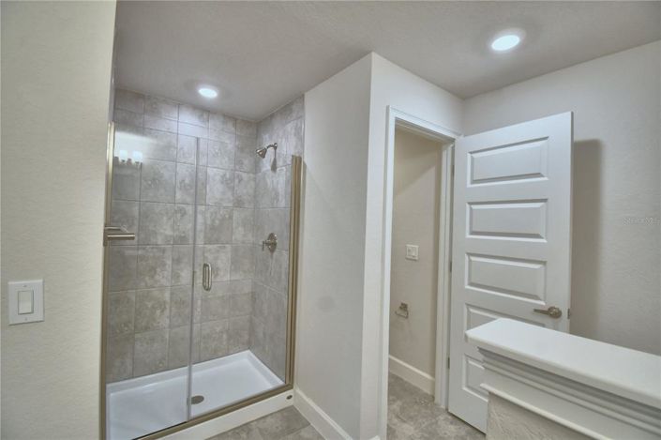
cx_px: 330
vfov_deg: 77.2
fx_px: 275
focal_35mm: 15
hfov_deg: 100.4
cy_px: 220
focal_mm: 10
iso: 400
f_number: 4.5
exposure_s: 1/50
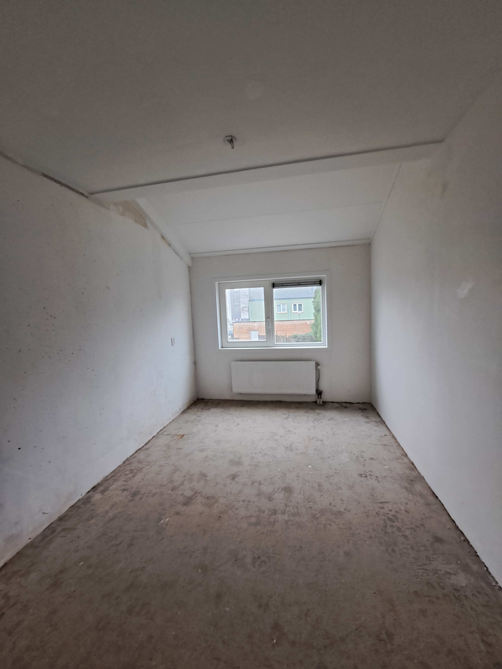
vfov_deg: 106.2
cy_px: 334
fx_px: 251
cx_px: 251
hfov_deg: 89.9
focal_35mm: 13
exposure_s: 1/50
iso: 200
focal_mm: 1.74
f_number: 2.2
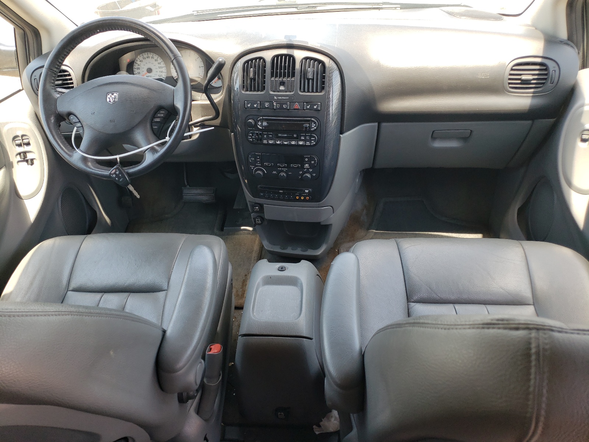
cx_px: 294
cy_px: 221
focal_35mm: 26
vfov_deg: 53.1
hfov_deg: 67.3
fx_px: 442
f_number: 1.5
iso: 50
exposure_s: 1/161
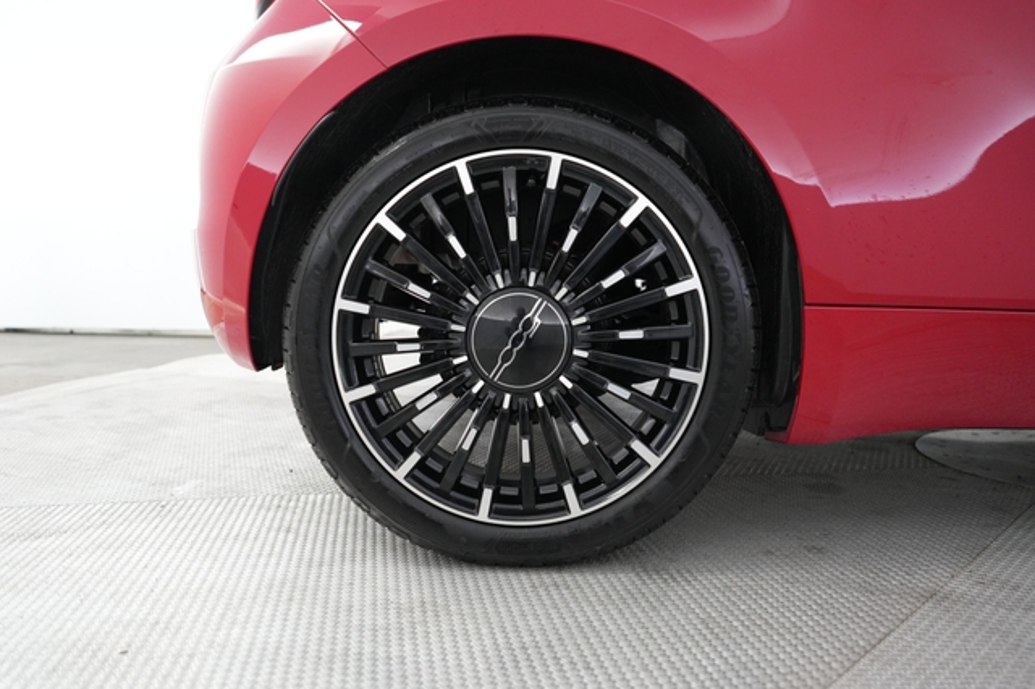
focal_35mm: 28
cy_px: 344
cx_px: 518
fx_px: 805
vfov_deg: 46.4
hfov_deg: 65.5
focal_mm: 28
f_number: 2.8
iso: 4000
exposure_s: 1/160
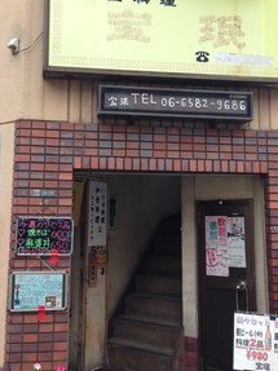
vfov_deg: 41.2
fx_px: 493
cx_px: 134
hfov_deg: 31.5
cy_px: 163
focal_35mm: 46
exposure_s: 1/250
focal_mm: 4.12
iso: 50
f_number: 2.4
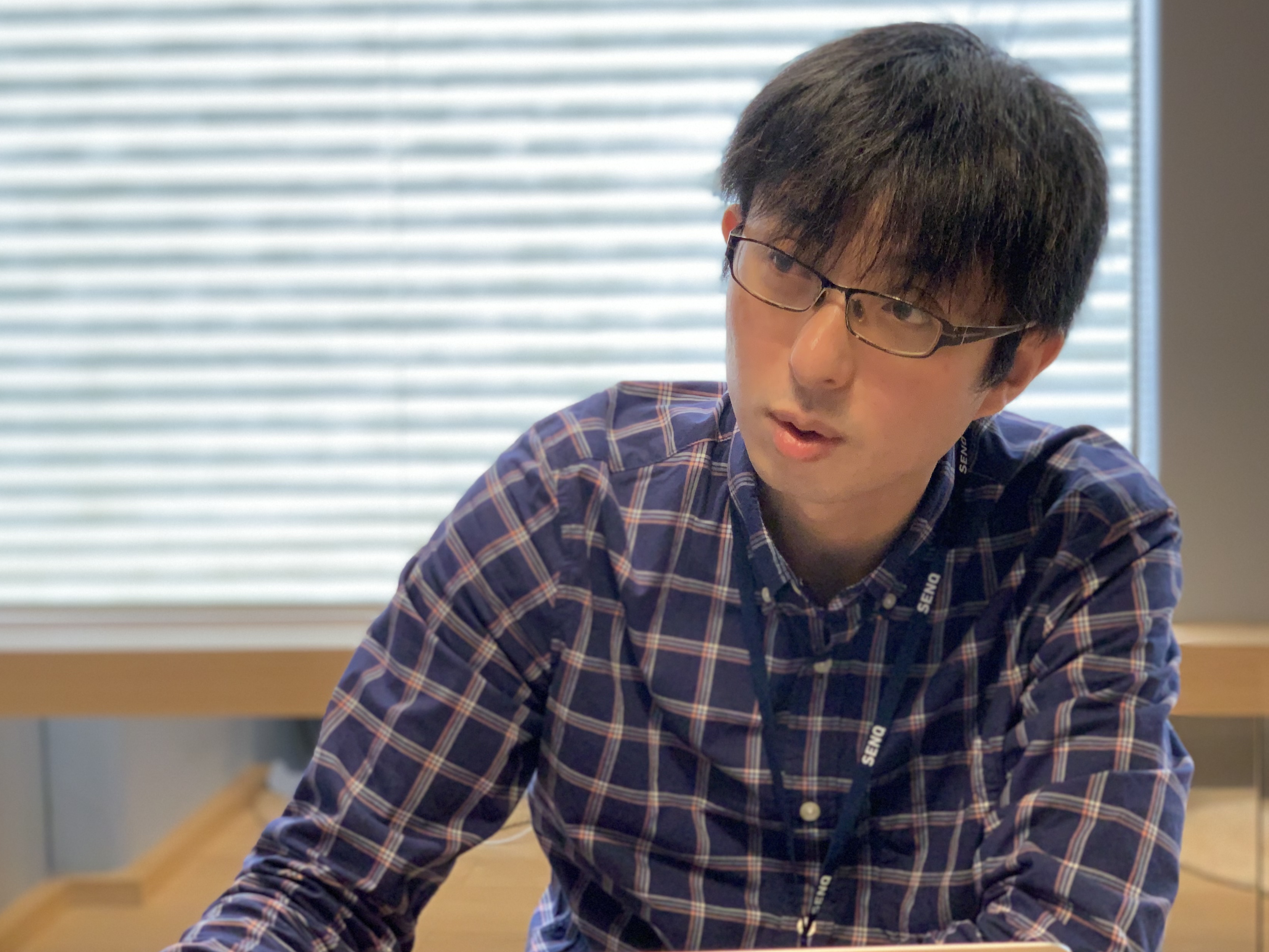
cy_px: 438
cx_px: 736
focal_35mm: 63
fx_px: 2310
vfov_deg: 23.3
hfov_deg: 30.7
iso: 125
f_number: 2.4
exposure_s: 1/49
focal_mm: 6
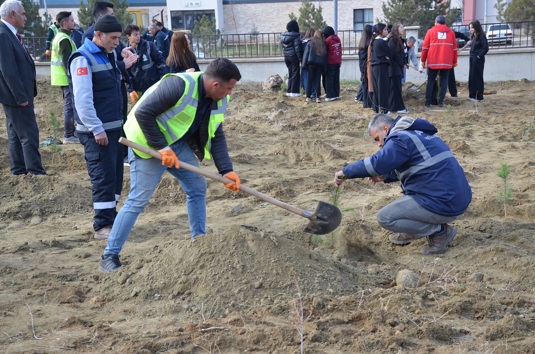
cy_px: 177
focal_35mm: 63
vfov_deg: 21.5
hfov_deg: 32.0
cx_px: 268
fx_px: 934
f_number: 6.3
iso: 200
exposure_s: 1/160
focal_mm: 42
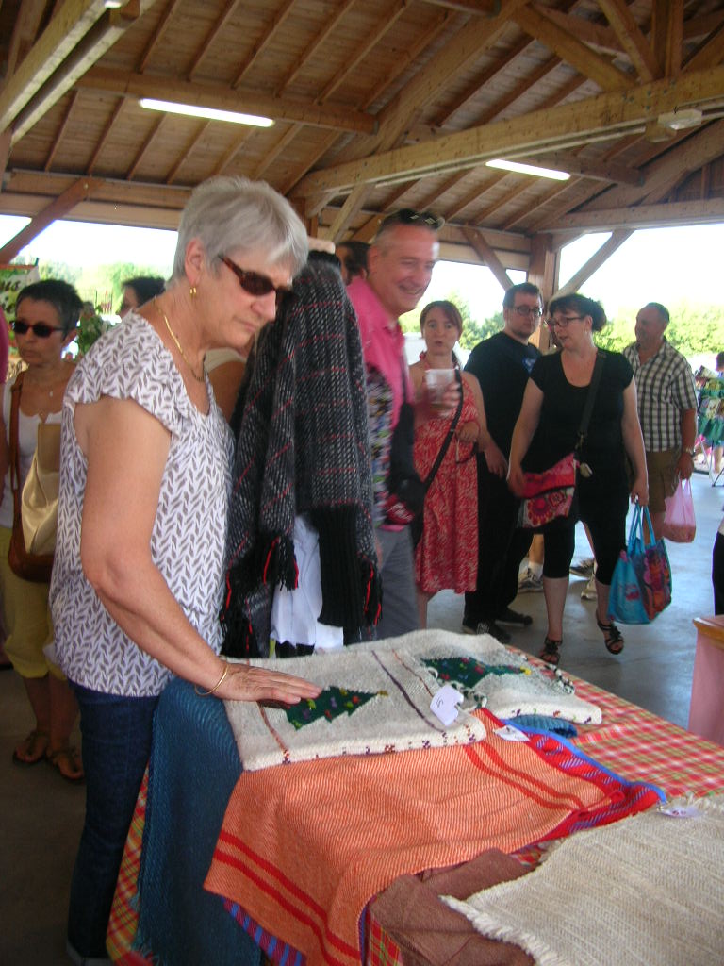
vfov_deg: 52.6
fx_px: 976
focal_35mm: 35
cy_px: 483
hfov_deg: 40.7
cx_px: 362
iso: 50
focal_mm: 5.8
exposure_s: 1/34.1
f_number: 2.8
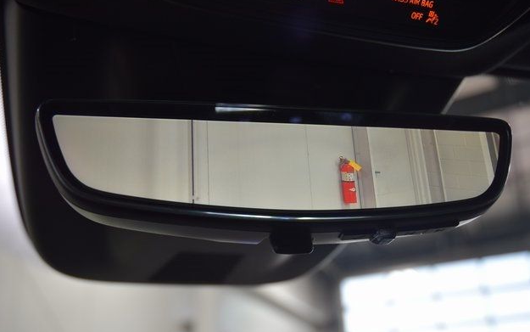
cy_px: 176
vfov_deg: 26.6
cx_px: 270
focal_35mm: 49
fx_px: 701
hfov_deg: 41.4
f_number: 4
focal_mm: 31
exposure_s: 1/60
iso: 500
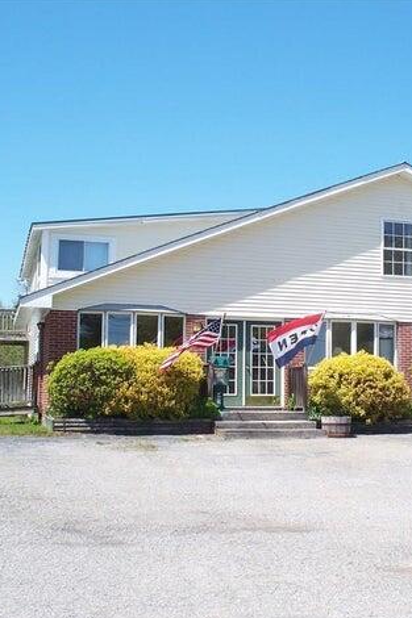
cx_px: 326
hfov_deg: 26.0
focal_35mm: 51
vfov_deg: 38.9
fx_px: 876
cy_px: 310
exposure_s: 1/320
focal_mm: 7.54
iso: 80
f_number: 5
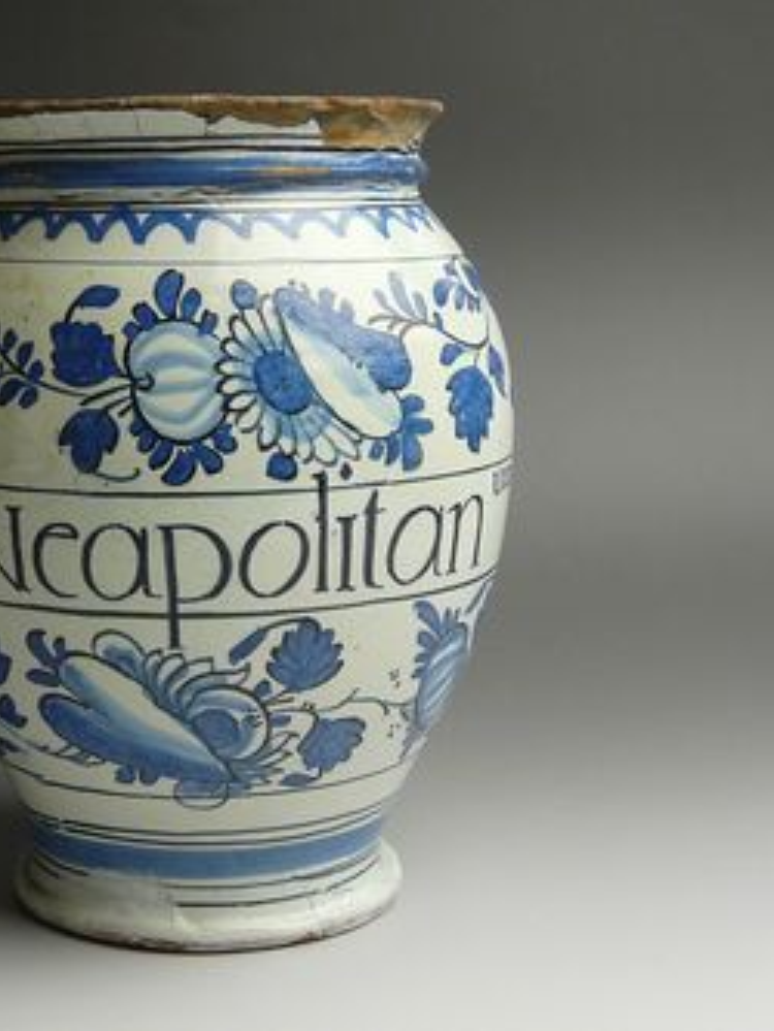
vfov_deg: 28.2
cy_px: 511
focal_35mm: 69
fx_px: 2056
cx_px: 235
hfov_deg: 21.2
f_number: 2.8
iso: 100
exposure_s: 1/50
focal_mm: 5.2
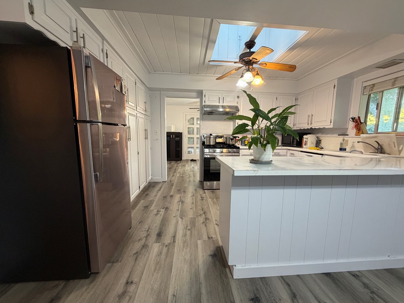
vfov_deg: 81.7
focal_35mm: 15
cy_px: 158
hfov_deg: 98.1
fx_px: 175
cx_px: 208
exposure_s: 1/120
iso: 250
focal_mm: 2.22
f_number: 2.2
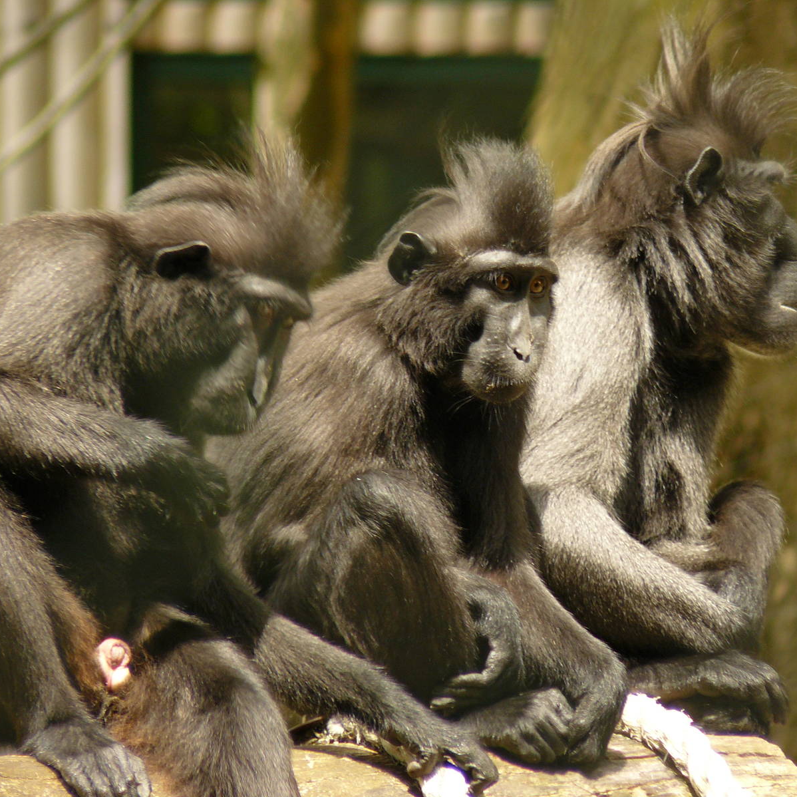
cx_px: 491
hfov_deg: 3.4
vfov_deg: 3.4
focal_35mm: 510
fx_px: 13285
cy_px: 398
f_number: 3.6
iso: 100
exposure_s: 1/125
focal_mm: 72
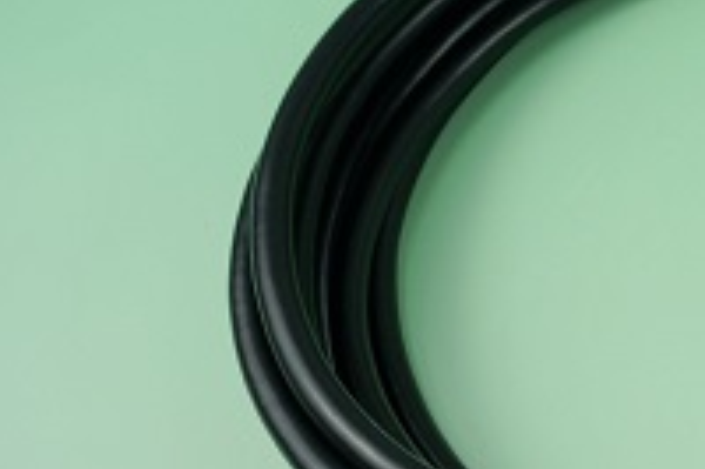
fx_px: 1409
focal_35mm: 72
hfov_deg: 23.1
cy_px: 243
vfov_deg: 18.9
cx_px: 1036
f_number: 6.3
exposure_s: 1/80
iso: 100
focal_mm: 16
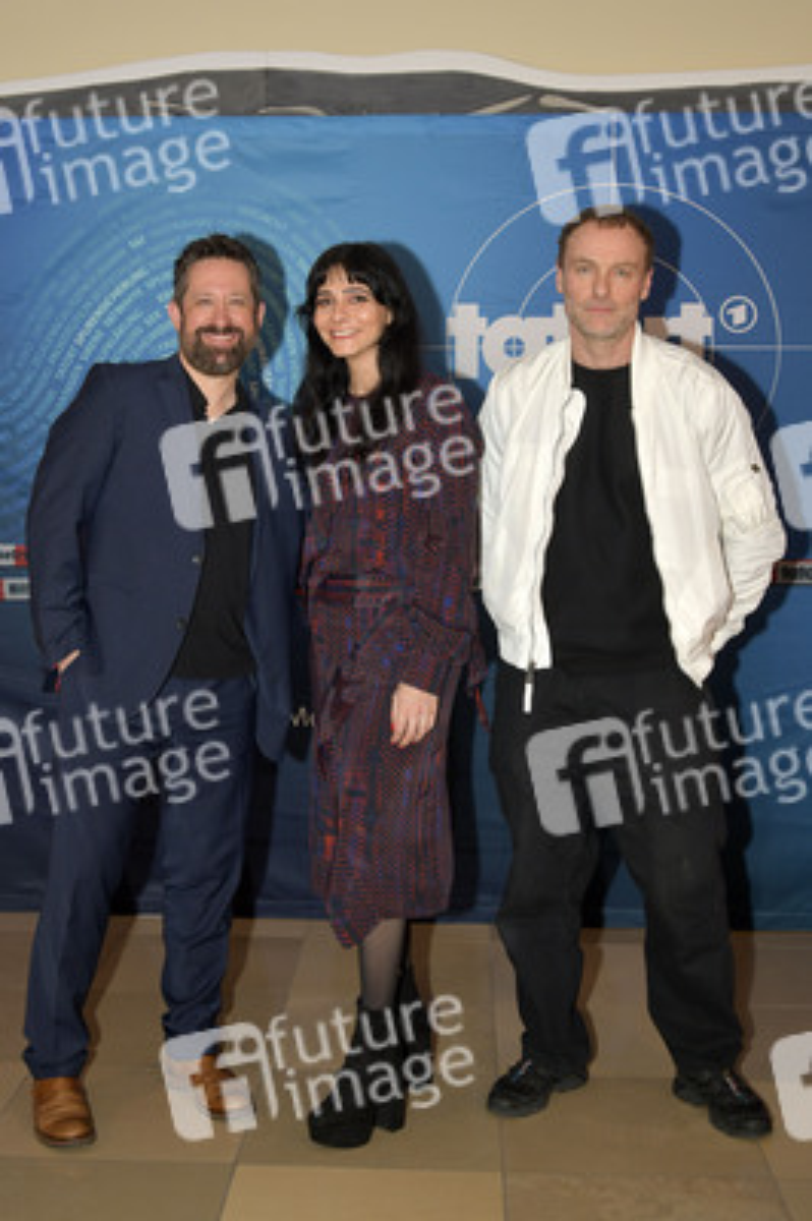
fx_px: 1491
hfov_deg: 30.5
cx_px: 406
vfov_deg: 44.5
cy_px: 610
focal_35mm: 44
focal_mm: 44
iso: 640
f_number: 5.6
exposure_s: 1/200
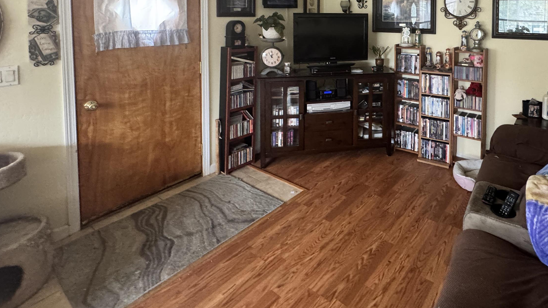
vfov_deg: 48.2
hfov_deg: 81.1
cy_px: 32
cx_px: 364
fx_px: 305
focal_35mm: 21
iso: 800
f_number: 2.2
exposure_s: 1/60
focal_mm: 2.22
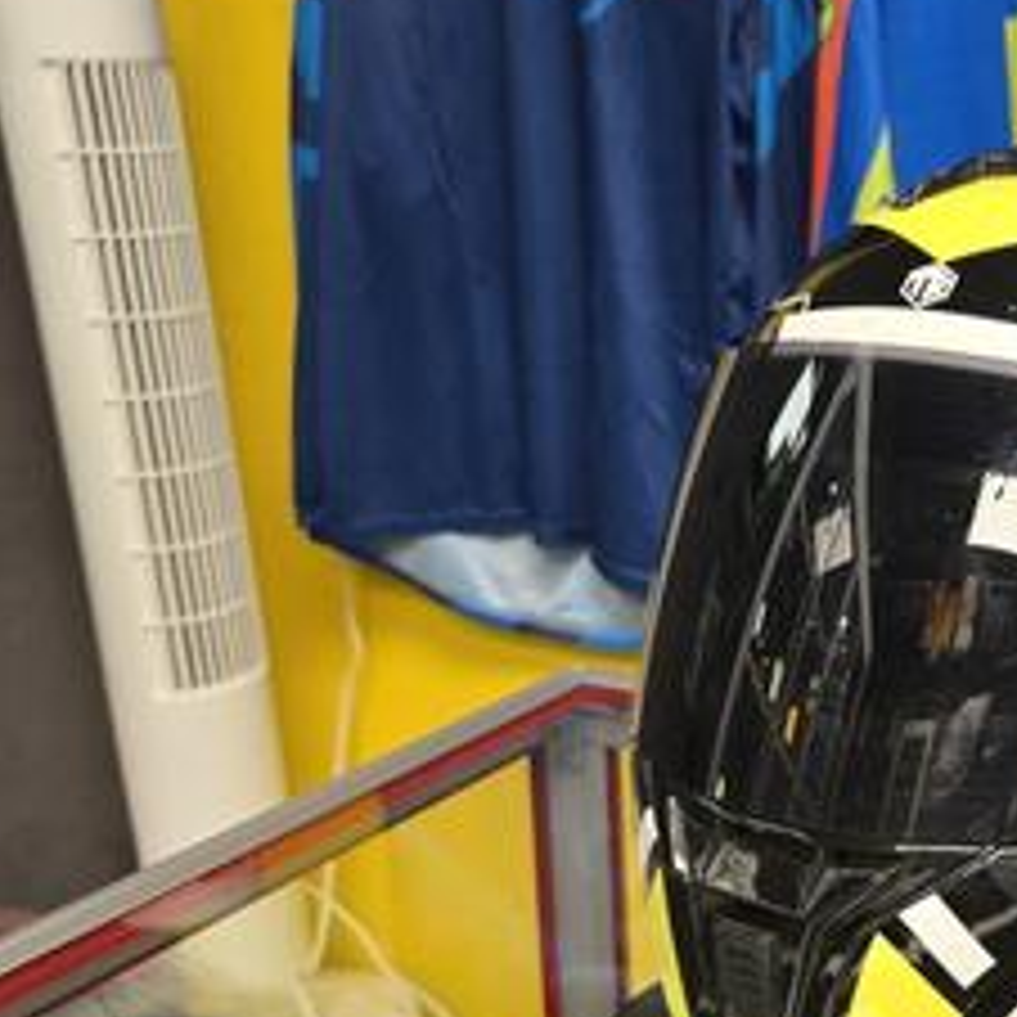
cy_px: 560
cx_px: 1048
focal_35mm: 45
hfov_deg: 33.8
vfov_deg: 37.5
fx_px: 1496
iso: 160
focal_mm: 6.3
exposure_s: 1/180
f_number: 1.7
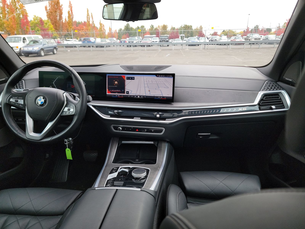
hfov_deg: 71.6
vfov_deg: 56.8
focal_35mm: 24
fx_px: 211
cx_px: 152
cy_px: 114
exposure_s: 1/59
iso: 53
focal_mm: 6.7
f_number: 1.8
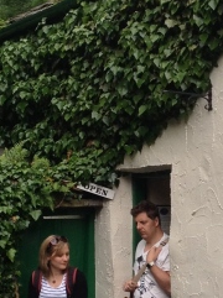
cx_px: 223
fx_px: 1283
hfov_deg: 9.9
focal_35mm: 149
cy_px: 244
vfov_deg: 13.2
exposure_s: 1/182
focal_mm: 4.28
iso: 50
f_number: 2.4
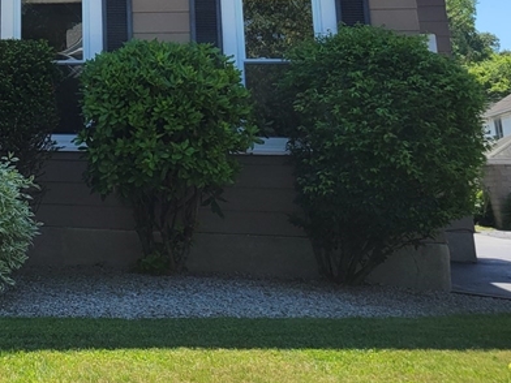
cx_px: -31
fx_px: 1004
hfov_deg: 26.6
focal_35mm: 68
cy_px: -104
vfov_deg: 20.0
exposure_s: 1/1645
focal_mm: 5.4
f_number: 1.8
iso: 40
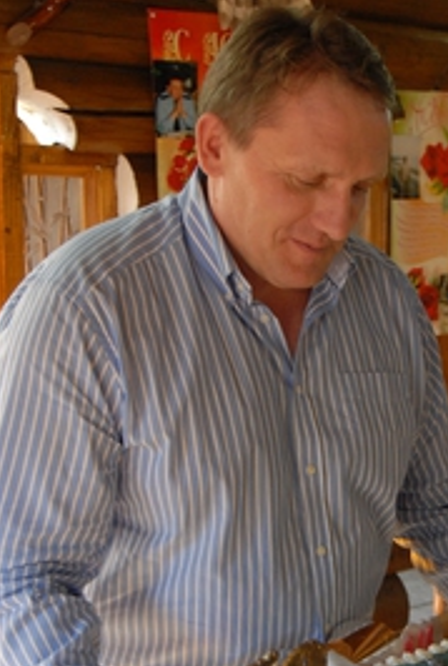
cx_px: 360
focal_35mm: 71
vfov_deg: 27.8
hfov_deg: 19.1
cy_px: 526
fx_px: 1317
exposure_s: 1/60
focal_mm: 28
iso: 500
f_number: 3.8
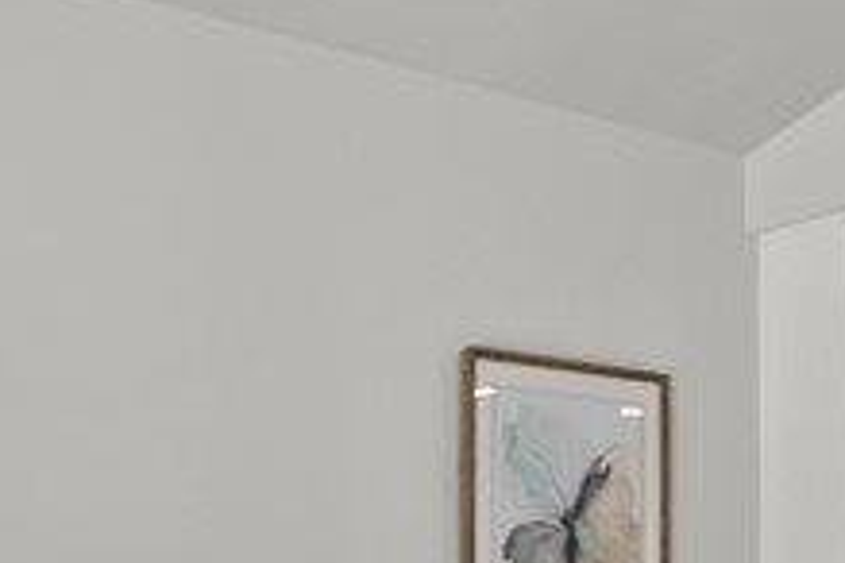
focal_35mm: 70
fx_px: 1643
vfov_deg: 18.4
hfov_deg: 28.8
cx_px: 521
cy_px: 677
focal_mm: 15
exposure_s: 1/15
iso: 250
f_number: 9
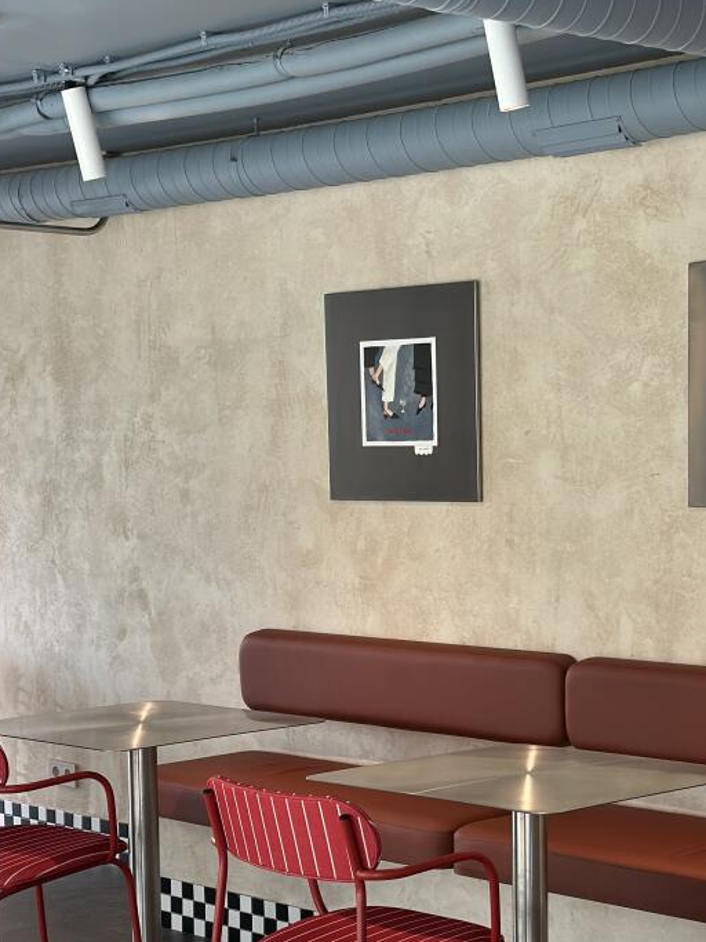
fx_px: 2040
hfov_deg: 19.6
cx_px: 361
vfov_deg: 25.8
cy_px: 653
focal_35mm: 75
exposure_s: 1/110
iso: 125
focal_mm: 6.86
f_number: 1.78
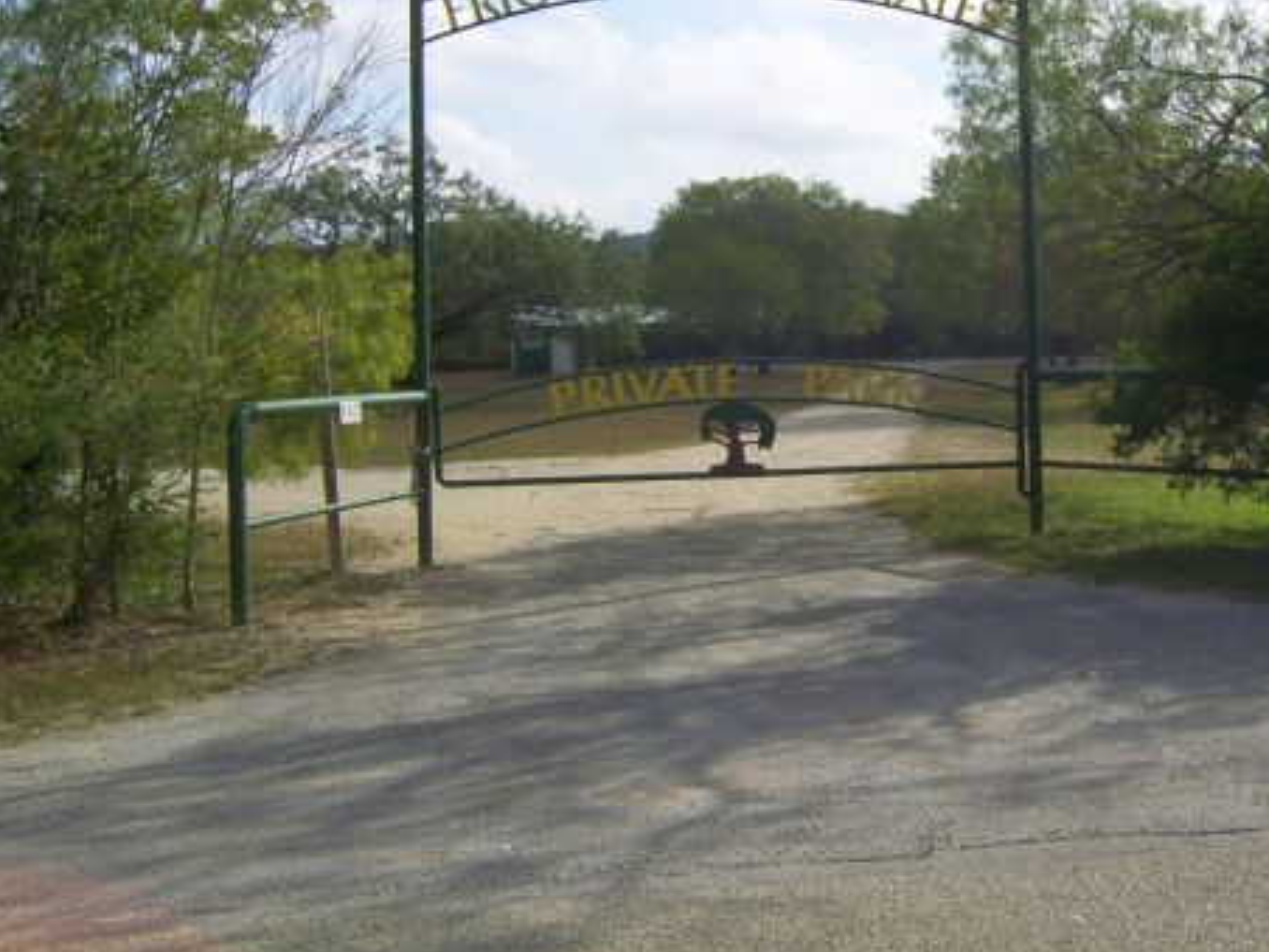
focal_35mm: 51
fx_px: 1870
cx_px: 893
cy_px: 312
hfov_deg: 36.9
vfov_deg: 28.4
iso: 80
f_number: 4.8
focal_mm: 6
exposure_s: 1/640
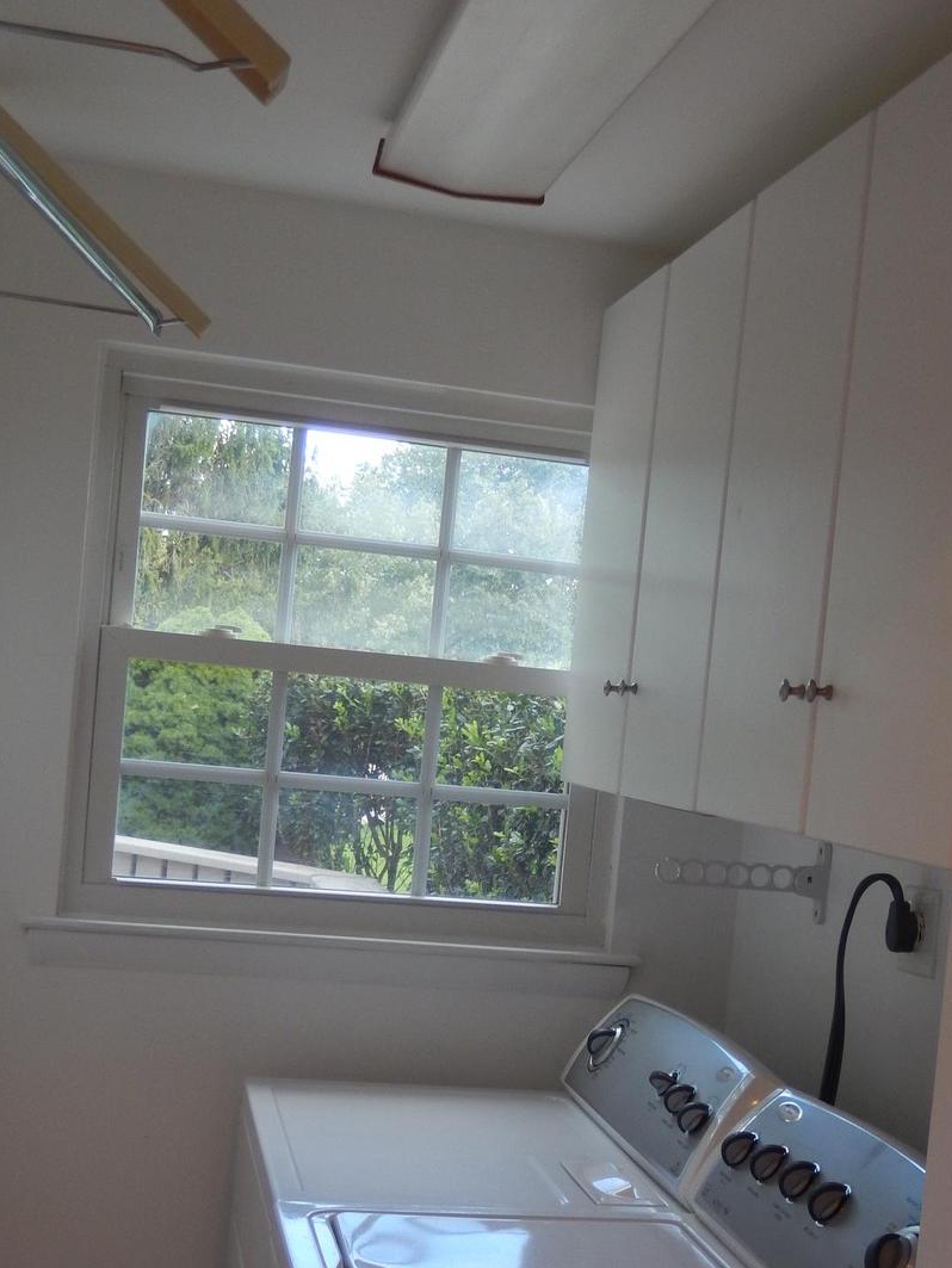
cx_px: 583
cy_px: 811
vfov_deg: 36.5
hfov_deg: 28.0
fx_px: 1906
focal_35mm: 52
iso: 160
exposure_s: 1/30
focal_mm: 6.5
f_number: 4
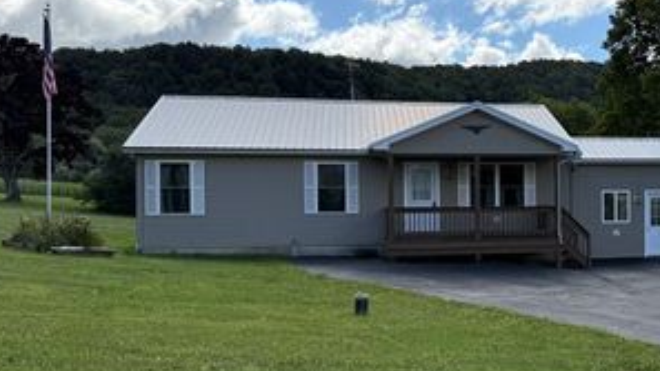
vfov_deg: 27.1
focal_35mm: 44
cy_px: 208
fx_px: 770
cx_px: 522
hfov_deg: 44.3
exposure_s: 1/5714
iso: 125
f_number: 1.78
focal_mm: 6.76
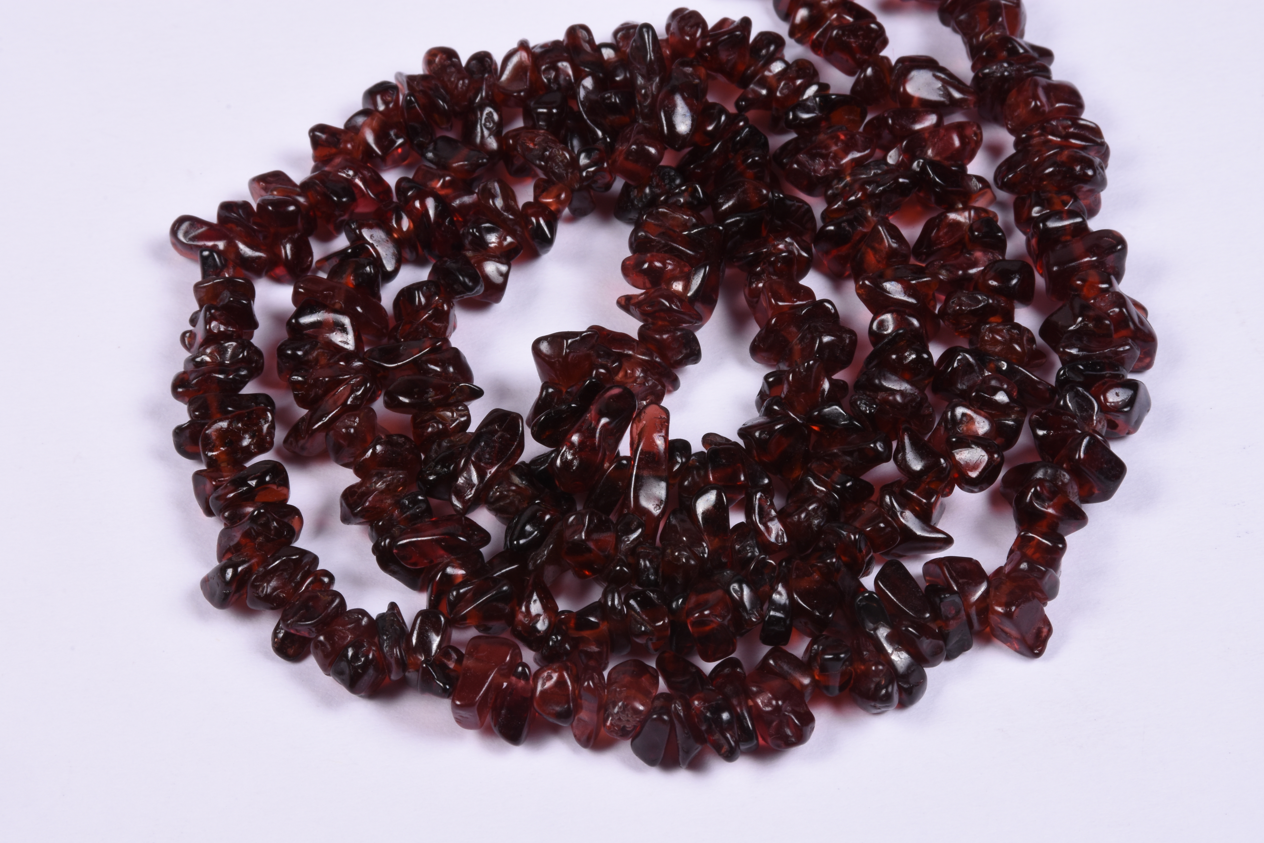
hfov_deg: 9.8
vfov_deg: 6.5
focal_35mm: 210
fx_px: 7373
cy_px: 422
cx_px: 632
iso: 250
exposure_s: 1/125
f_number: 25
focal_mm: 140
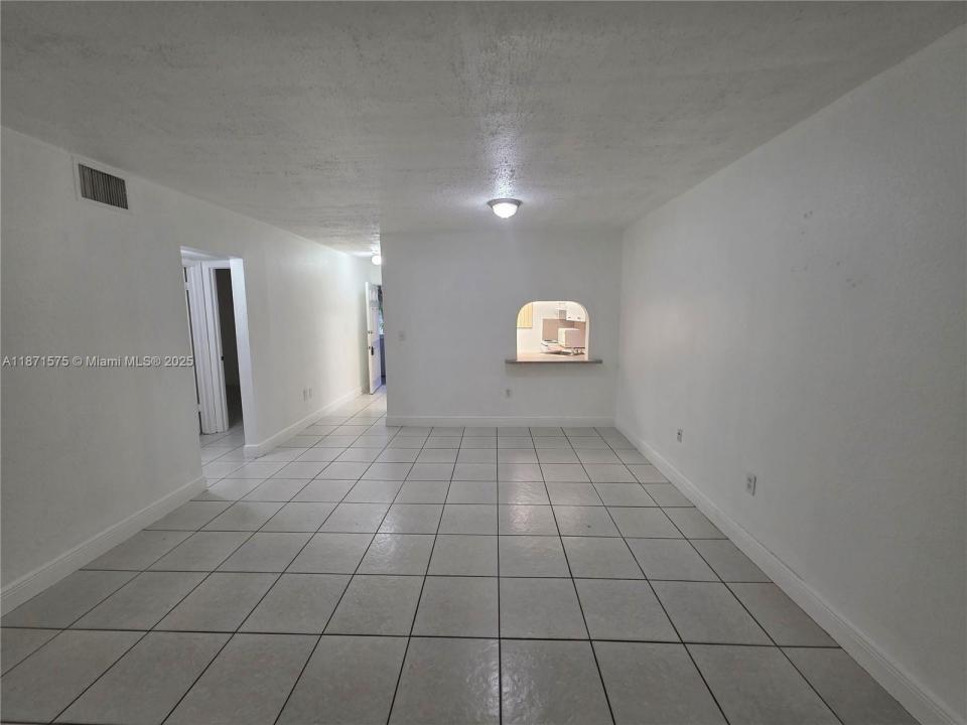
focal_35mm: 13
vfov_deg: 89.9
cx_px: 484
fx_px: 363
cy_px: 362
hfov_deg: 106.2
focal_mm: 2.2
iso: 200
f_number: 1.9
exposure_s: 1/60
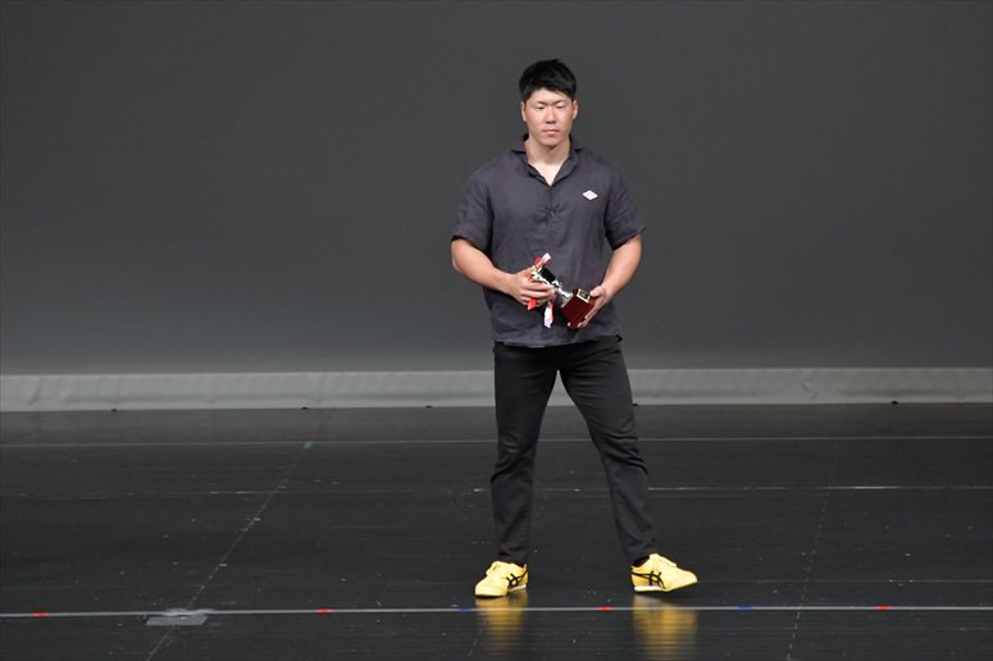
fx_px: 8685
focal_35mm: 315
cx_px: 496
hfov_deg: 6.5
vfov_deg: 4.4
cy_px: 330
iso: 4000
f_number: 5.6
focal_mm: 210
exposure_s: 1/400
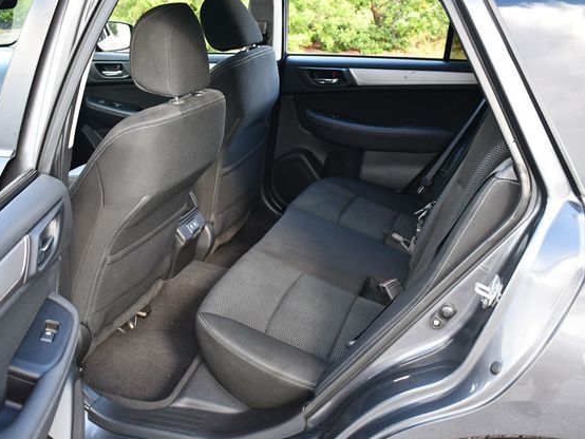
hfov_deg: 46.6
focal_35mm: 40
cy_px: 217
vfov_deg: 36.0
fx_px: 676
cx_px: 248
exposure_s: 1/200
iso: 800
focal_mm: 18
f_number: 3.5
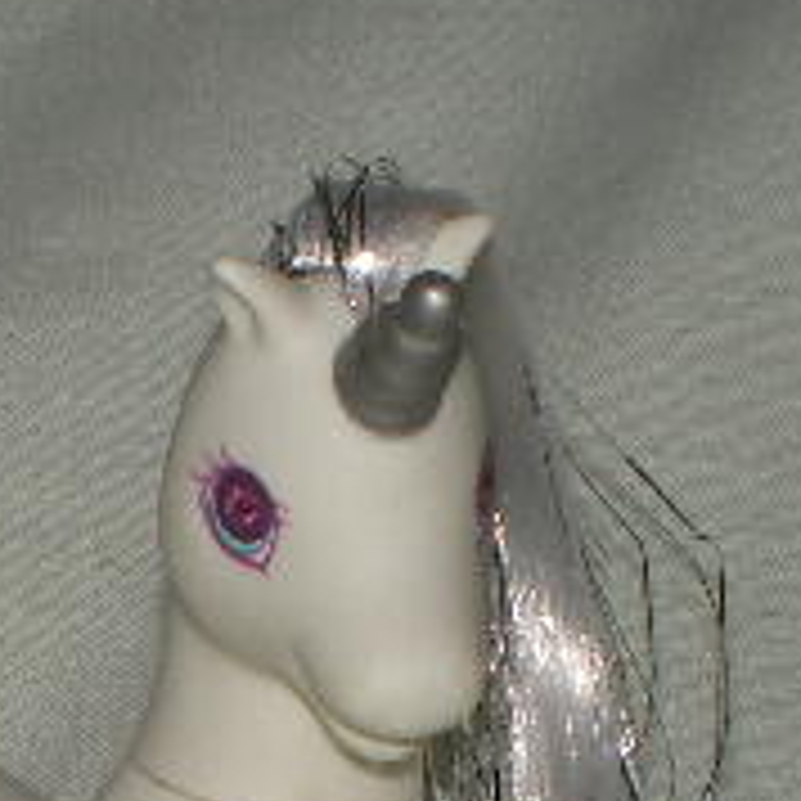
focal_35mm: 121
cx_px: -68
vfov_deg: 14.0
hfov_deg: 14.1
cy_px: 976
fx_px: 3168
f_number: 4.6
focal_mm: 6.3
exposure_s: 1/30
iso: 64
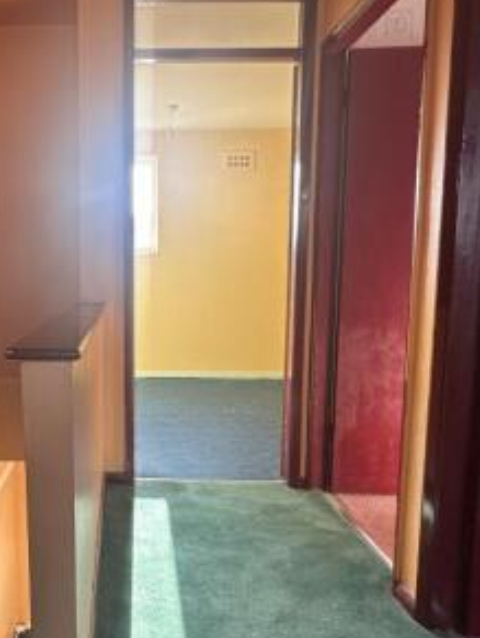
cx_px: 102
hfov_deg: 47.4
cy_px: 323
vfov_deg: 63.4
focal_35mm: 28
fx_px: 517
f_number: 2.2
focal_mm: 2.22
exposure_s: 1/99
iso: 100
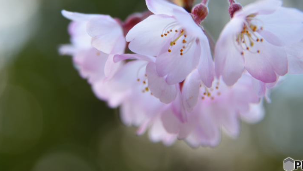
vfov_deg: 9.4
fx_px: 1037
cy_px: 30
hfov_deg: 16.6
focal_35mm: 129
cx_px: 139
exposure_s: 1/40
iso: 250
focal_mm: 85
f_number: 4
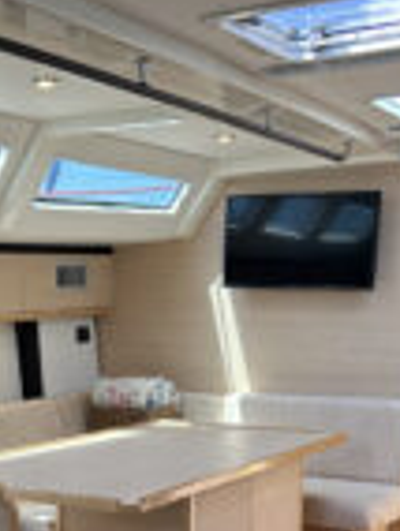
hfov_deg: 22.6
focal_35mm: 64
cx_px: 69
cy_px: 479
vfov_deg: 29.0
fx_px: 983
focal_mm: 5.7
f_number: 1.5
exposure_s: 1/134
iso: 50
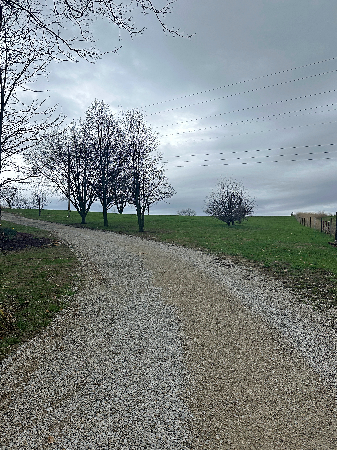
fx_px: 312
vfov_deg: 71.6
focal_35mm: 24
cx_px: 168
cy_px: 225
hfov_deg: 56.8
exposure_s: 1/2252
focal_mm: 6.86
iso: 80
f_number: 1.78
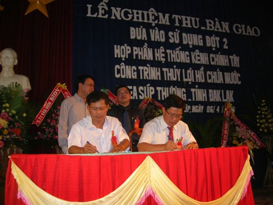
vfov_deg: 41.8
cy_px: 102
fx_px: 268
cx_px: 136
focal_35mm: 34
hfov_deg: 54.0
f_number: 2.9
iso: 81
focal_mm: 5.7
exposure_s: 1/60.1
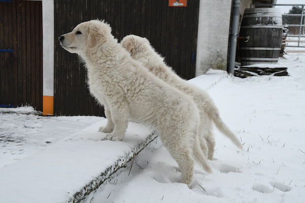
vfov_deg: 23.8
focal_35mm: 57
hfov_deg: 35.1
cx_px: 152
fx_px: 483
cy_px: 102
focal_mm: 38
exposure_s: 1/320
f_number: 8
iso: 1000
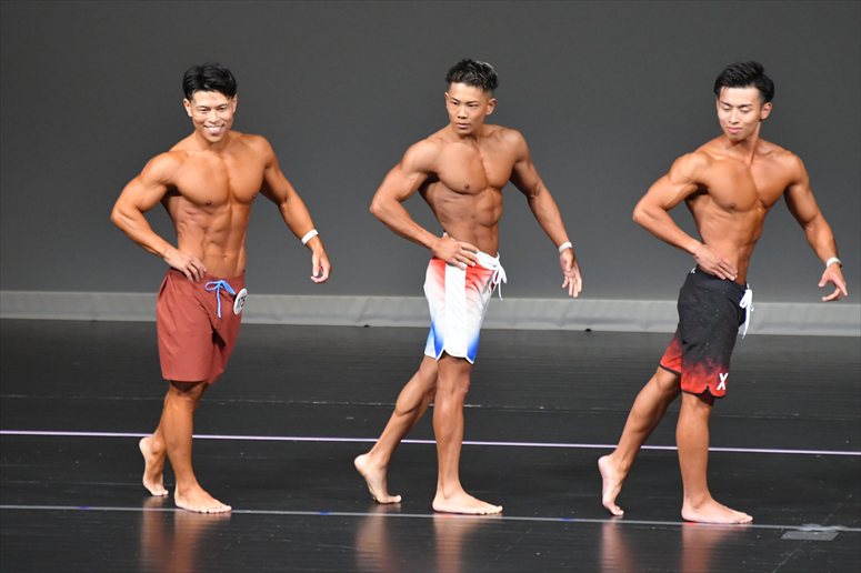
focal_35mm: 345
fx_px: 8247
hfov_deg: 6.0
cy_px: 286
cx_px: 430
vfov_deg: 4.0
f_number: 5.6
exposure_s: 1/400
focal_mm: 230
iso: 5000
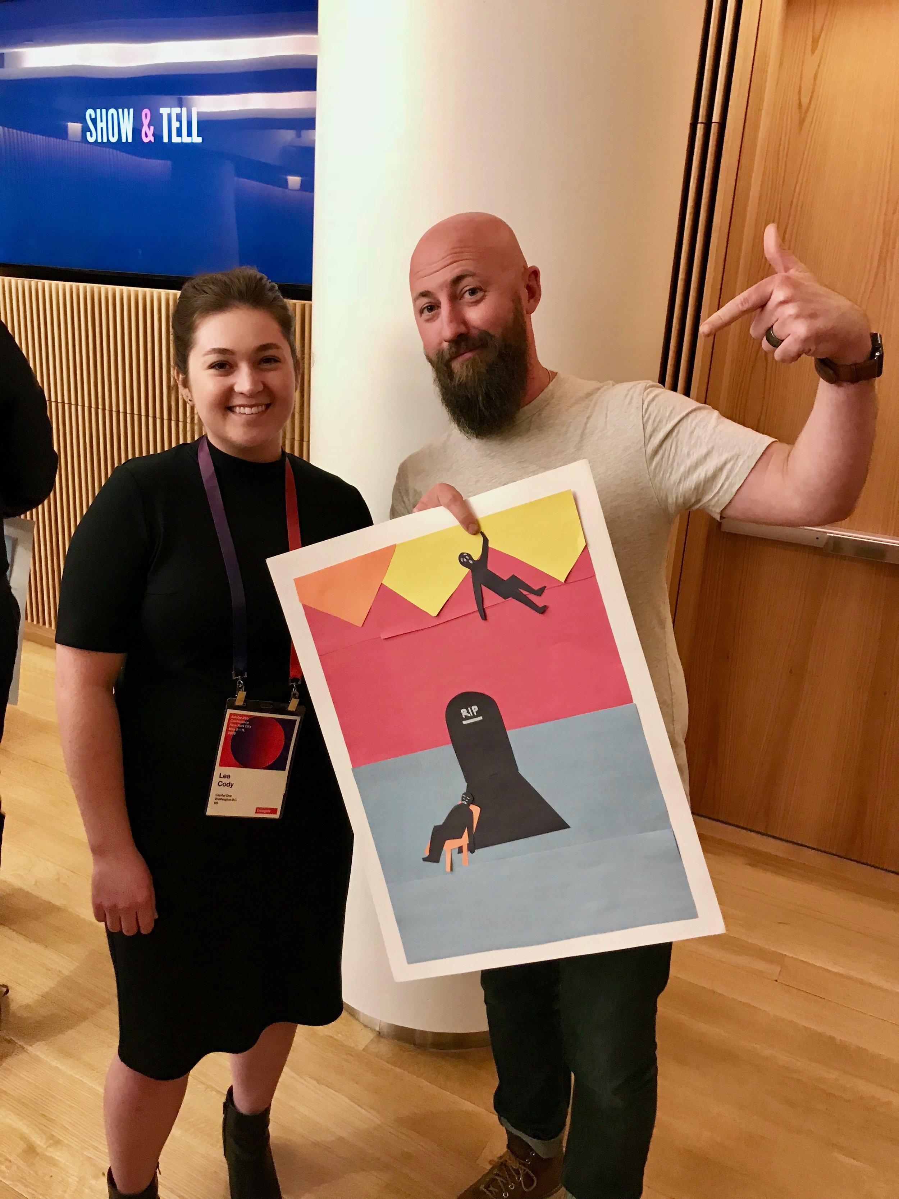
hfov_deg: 49.7
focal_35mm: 28
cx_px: 450
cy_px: 600
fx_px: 970
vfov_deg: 63.4
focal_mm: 3.99
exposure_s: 1/15
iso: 80
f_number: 1.8
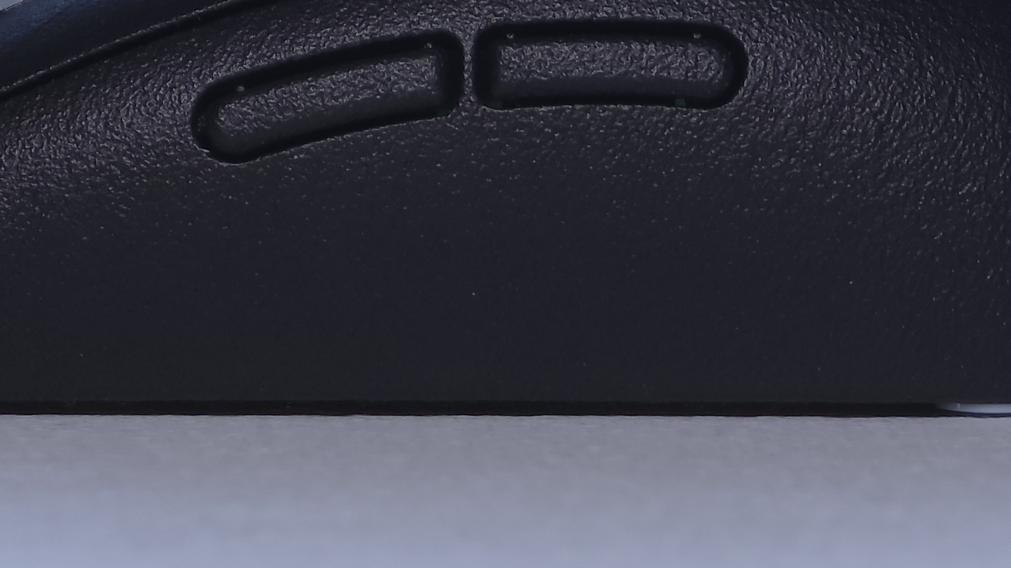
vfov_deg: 4.4
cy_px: 112
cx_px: 512
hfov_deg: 7.8
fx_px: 7398
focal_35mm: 276
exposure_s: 1/60
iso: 50
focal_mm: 18.6
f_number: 3.4
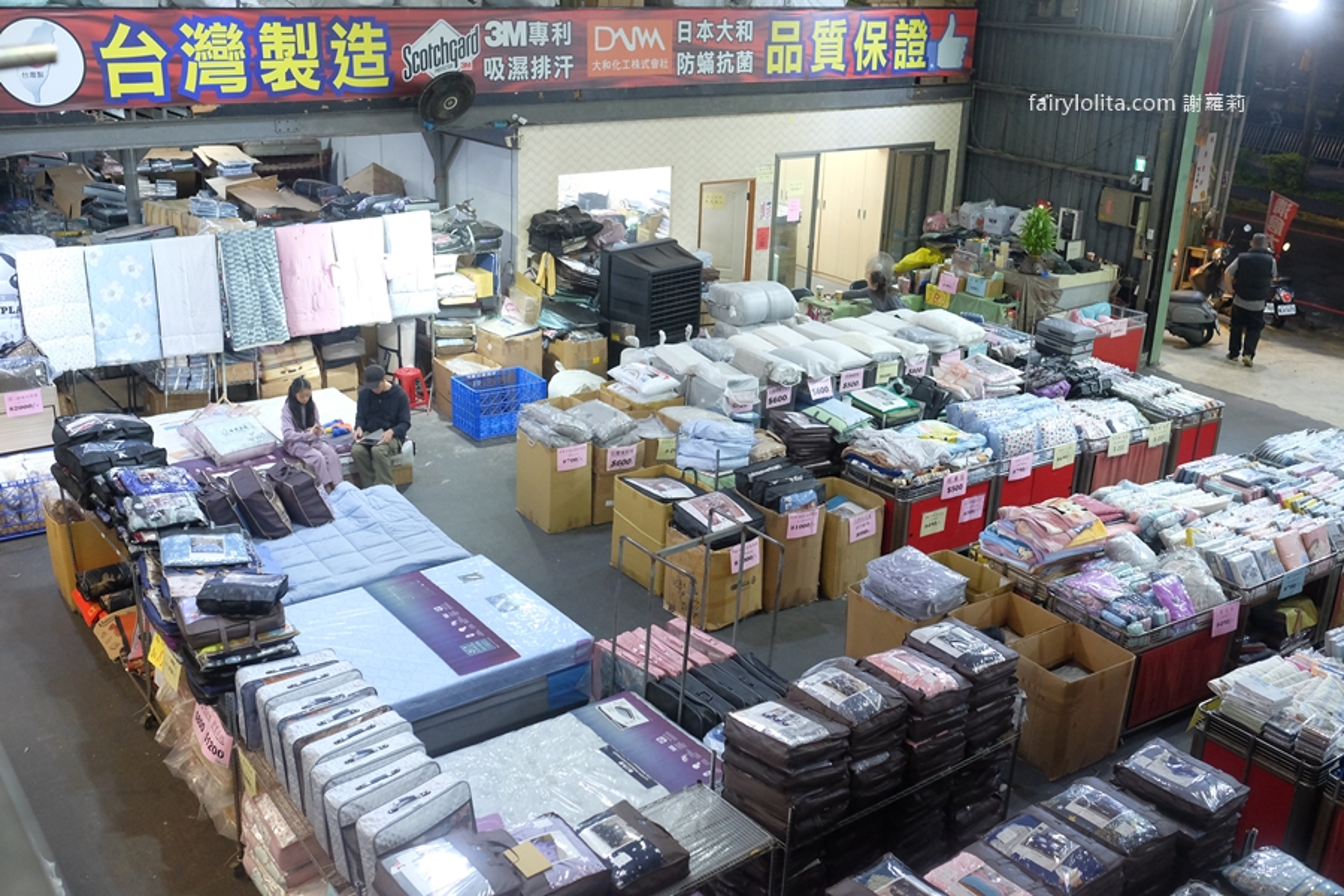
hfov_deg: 54.4
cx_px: 672
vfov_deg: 37.9
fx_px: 1307
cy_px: 448
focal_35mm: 35
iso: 2500
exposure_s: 1/105
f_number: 2.8
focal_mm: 23
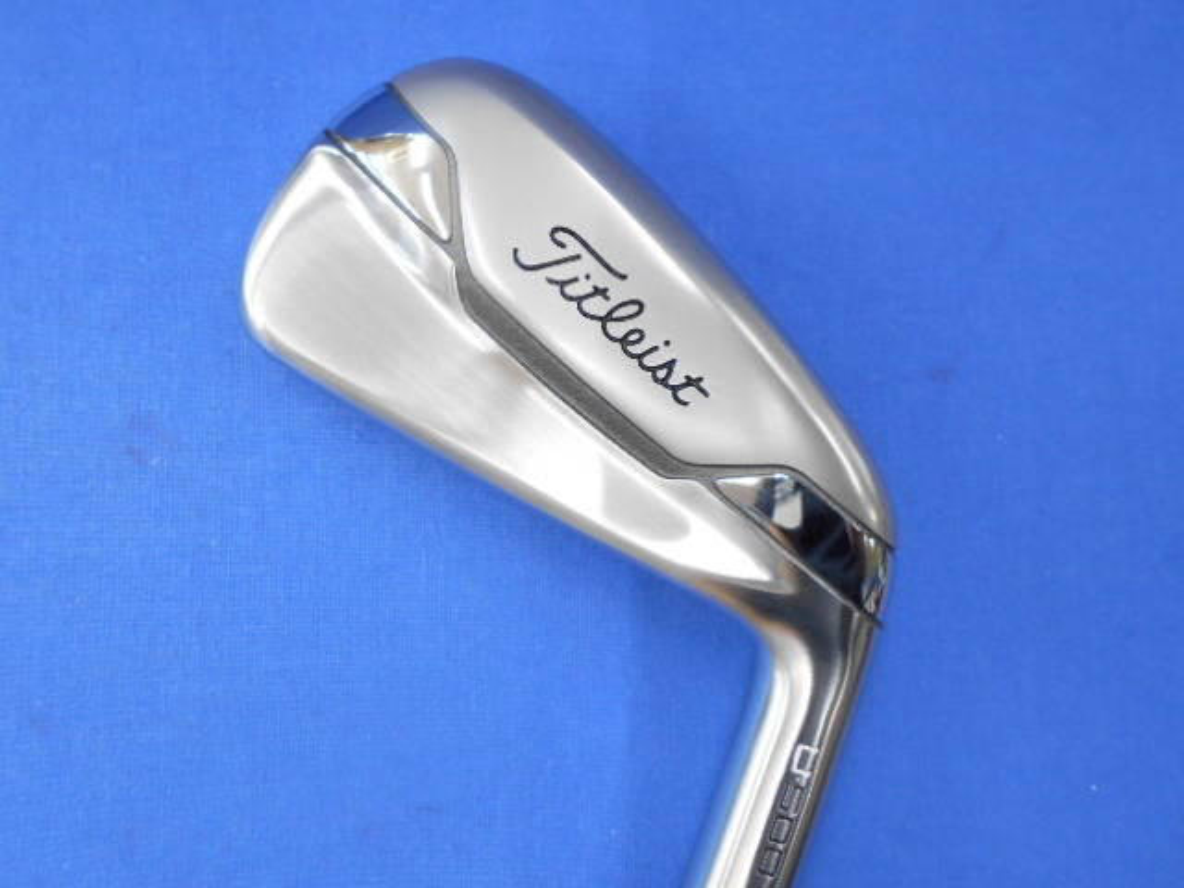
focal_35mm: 30
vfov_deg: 46.8
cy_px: 444
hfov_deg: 60.0
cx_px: 592
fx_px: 1026
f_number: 3.4
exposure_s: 1/30
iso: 220
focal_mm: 5.1
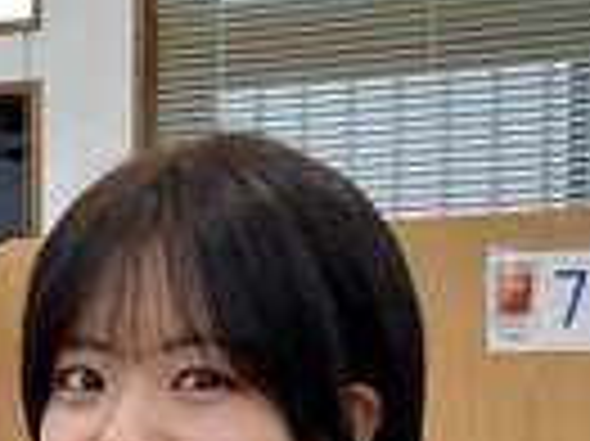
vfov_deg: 10.9
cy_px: 549
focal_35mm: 133
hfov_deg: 14.6
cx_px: -5
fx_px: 2265
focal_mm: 3
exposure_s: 1/120
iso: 64
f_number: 1.8
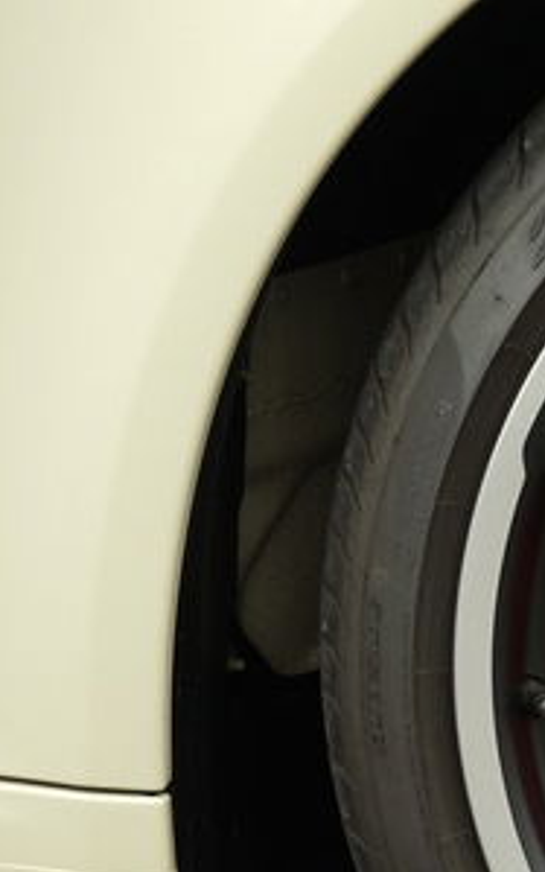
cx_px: 1110
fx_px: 4917
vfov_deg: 10.1
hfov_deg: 6.2
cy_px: 720
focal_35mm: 207
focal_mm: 52.7
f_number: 4.5
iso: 200
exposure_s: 1/125
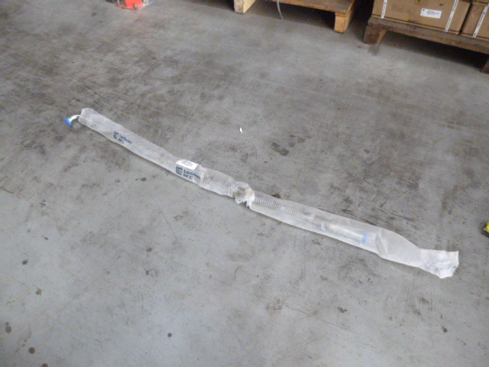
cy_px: 184
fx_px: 353
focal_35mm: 25
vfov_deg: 54.9
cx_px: 244
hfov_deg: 69.4
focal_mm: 4.5
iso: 800
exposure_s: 1/15
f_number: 3.1
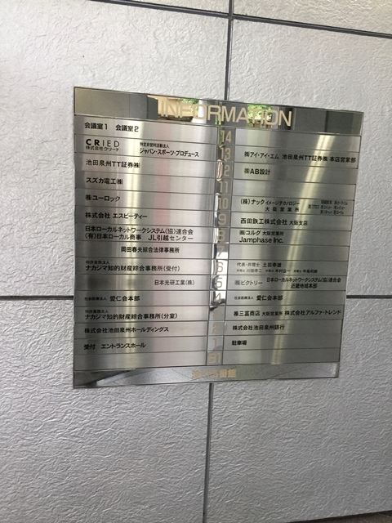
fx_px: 438
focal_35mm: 29
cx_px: 196
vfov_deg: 61.7
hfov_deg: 48.2
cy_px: 262
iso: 125
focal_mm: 4.15
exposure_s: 1/30
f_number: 2.2
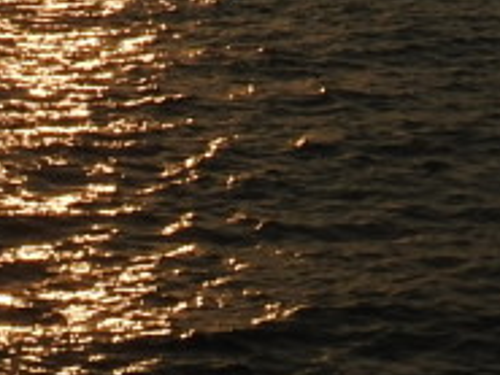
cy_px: -445
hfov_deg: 10.2
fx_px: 2804
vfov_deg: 7.3
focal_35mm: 194
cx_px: 154
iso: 100
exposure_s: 1/1600
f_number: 6
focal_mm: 6.3
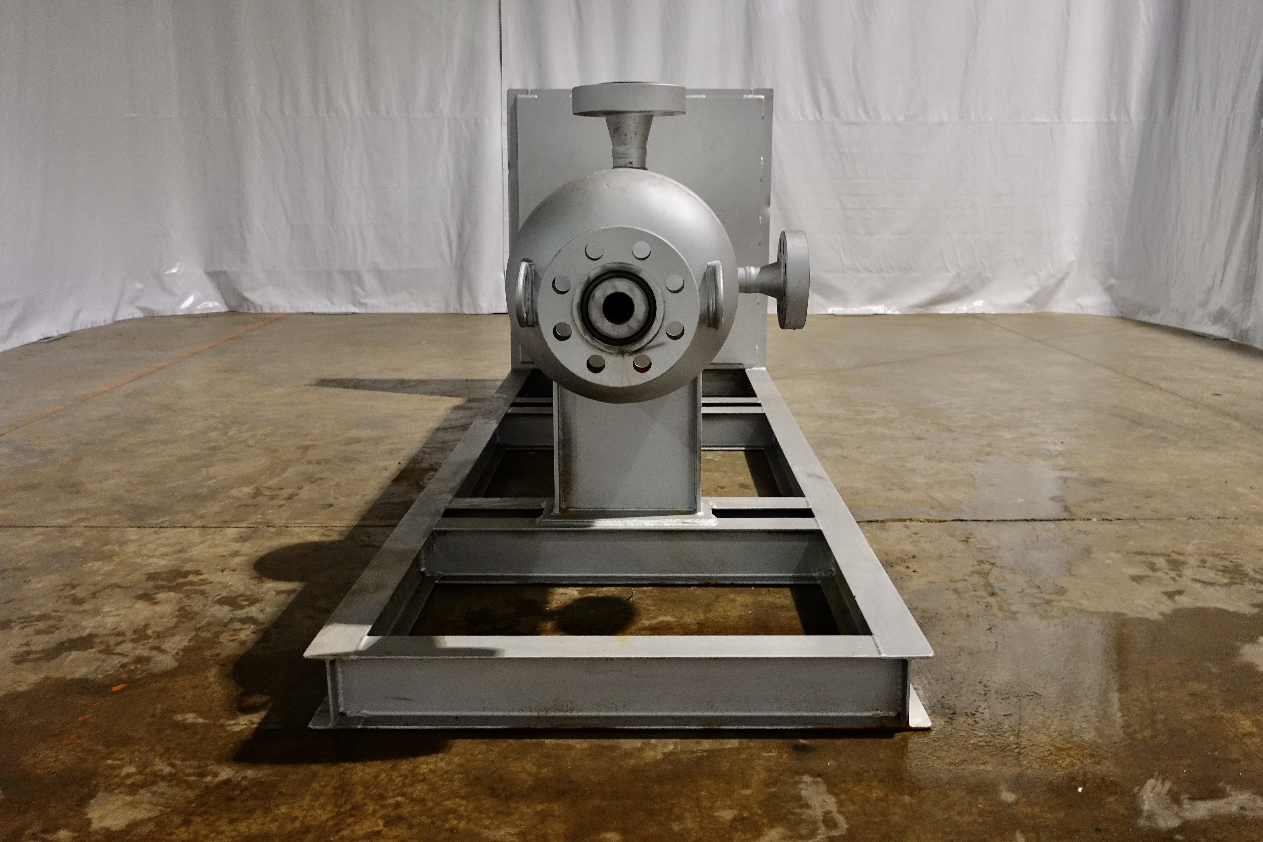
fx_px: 1158
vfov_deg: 40.0
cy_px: 421
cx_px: 632
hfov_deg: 57.2
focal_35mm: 33
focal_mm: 12.65
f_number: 2.8
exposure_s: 1/25
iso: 800
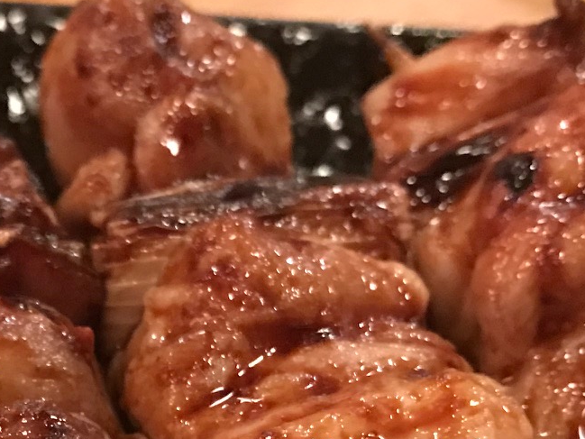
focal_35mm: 87
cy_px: 510
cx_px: -12
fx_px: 1471
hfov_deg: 21.6
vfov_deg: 16.4
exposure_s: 1/4
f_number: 1.8
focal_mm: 3.99
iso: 100
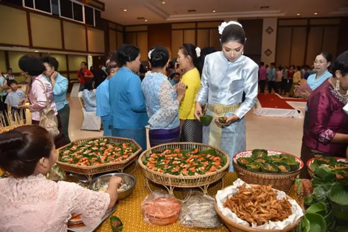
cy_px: 116
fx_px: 232
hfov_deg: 73.7
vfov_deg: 53.1
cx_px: 174
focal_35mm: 24
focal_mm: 24
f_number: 4
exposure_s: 1/60
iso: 1250
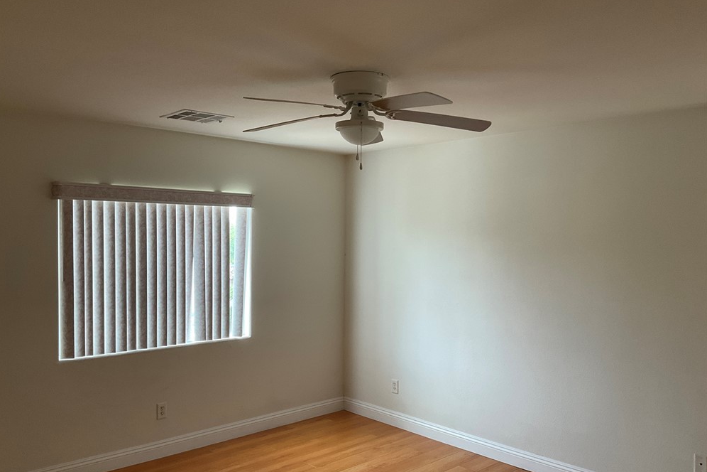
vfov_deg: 42.3
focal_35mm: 31
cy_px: 257
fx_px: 609
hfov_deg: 60.3
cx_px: 346
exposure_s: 1/80
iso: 64
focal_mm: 3
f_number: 1.8
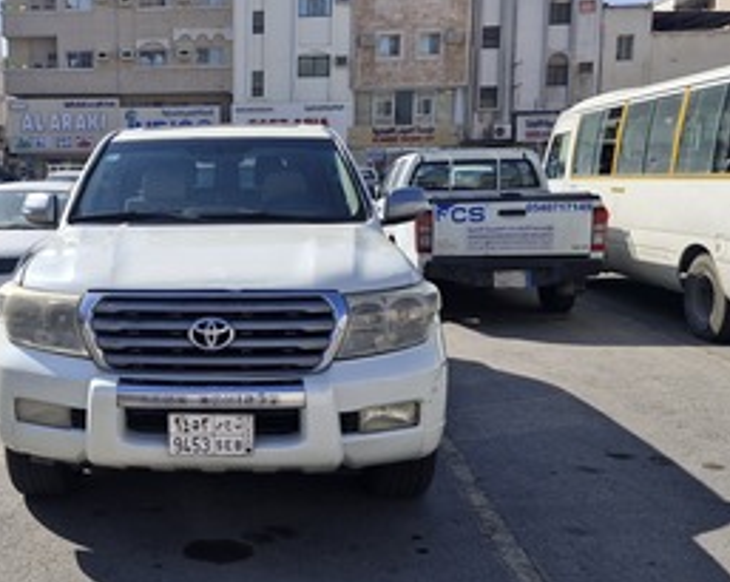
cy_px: 300
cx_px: 175
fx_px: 863
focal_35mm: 40
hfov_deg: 44.2
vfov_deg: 37.3
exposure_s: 1/2424
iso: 50
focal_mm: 5.54
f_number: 1.8
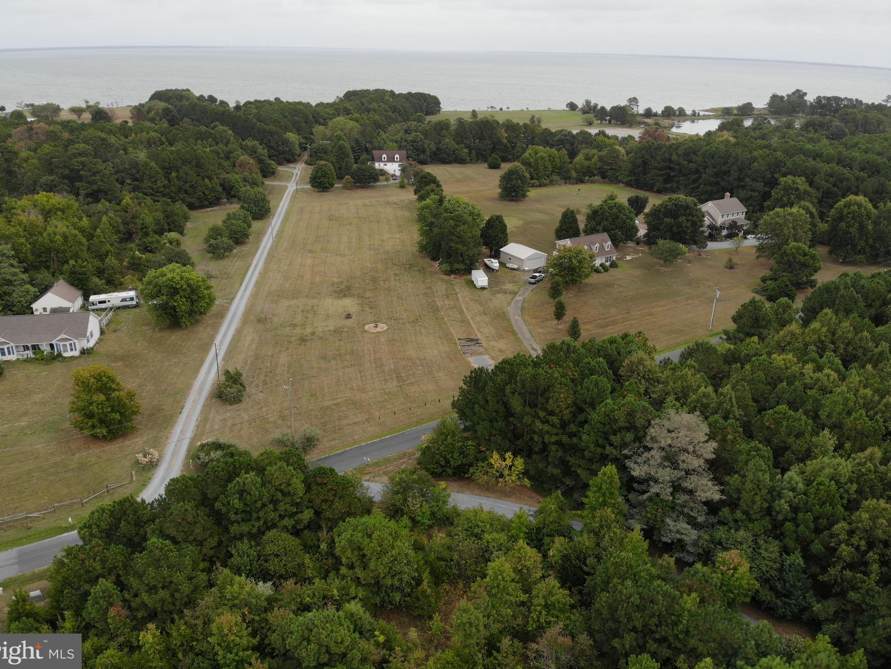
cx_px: 433
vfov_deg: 54.9
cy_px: 323
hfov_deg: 69.4
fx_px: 644
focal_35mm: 25
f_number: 2.8
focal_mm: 4.5
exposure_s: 1/226
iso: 100
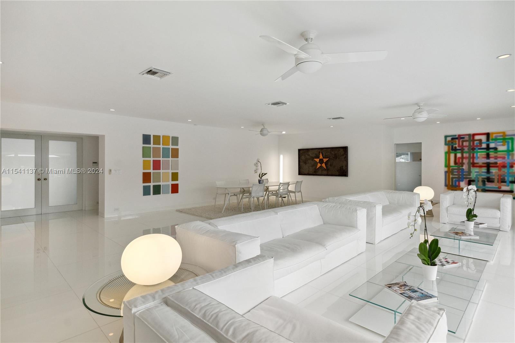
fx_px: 257
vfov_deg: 67.4
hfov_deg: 90.0
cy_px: 172
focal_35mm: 18
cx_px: 258
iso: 640
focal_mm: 12
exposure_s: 1/160
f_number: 8
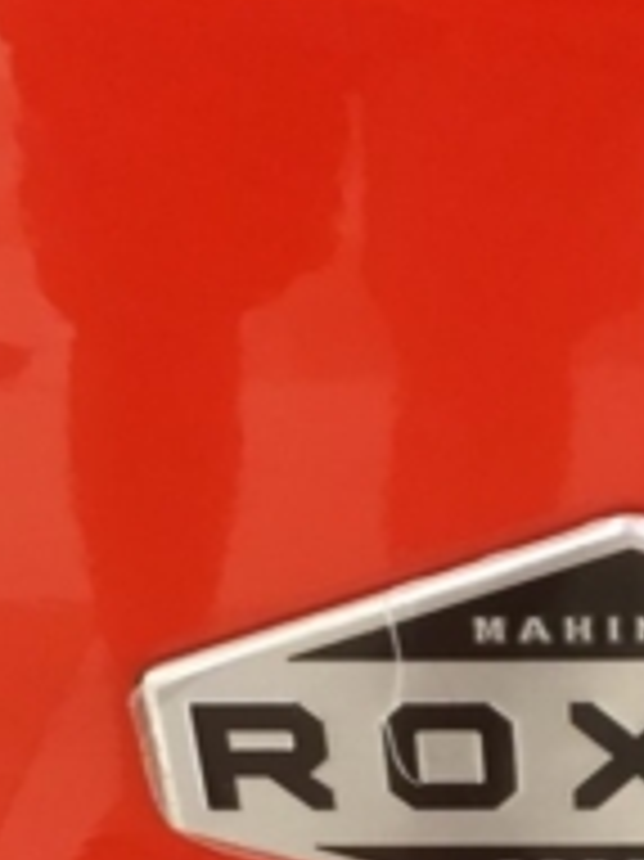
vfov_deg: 26.0
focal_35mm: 73
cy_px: 729
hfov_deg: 19.5
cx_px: 667
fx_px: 1813
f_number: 2.2
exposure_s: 1/20
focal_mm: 4.15
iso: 200
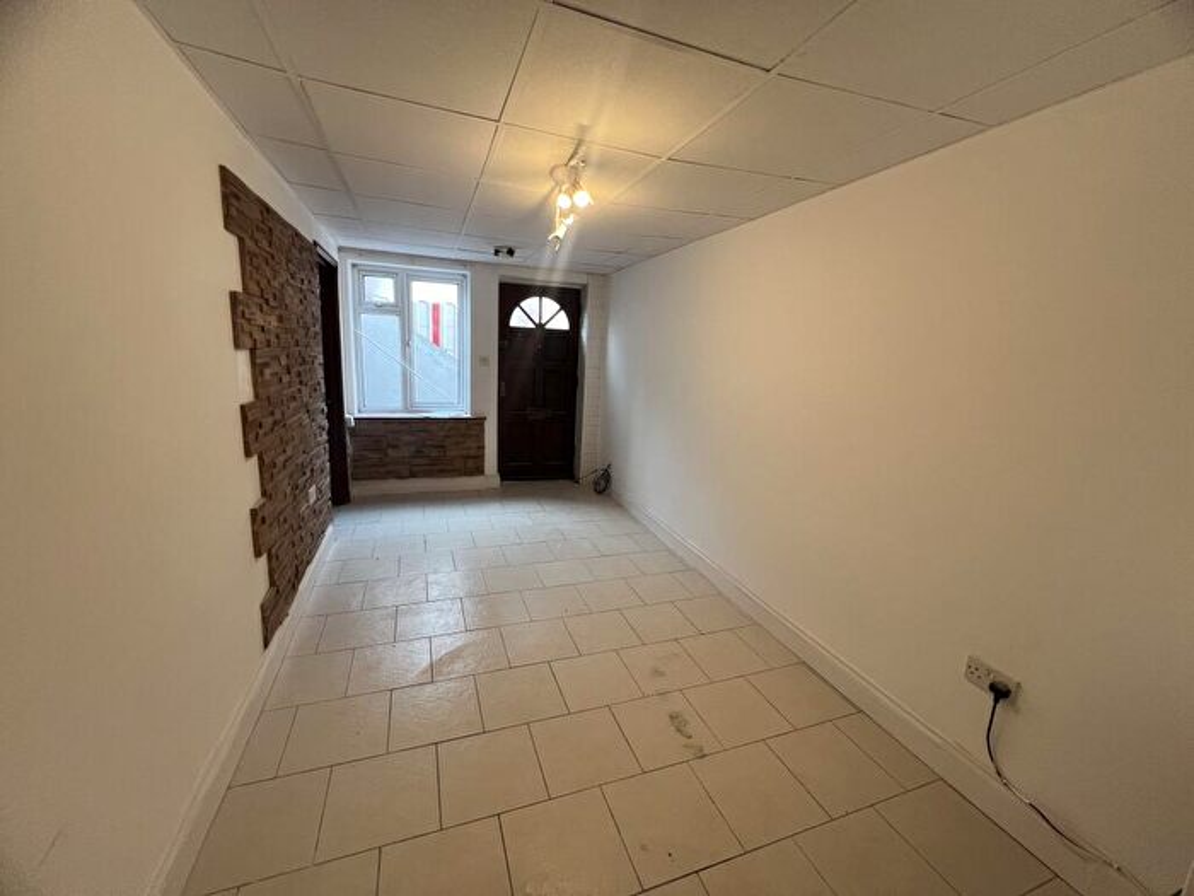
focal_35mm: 13
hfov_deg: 106.2
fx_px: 448
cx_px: 597
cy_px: 448
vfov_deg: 89.9
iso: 125
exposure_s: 1/99
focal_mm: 1.57
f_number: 1.8
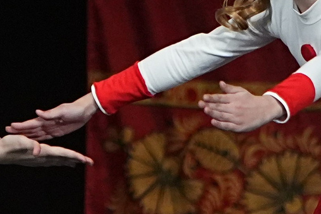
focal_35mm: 1209
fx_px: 10783
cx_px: -15
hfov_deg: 1.7
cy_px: 24
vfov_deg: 1.1
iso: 4000
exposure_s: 1/500
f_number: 2.8
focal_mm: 160
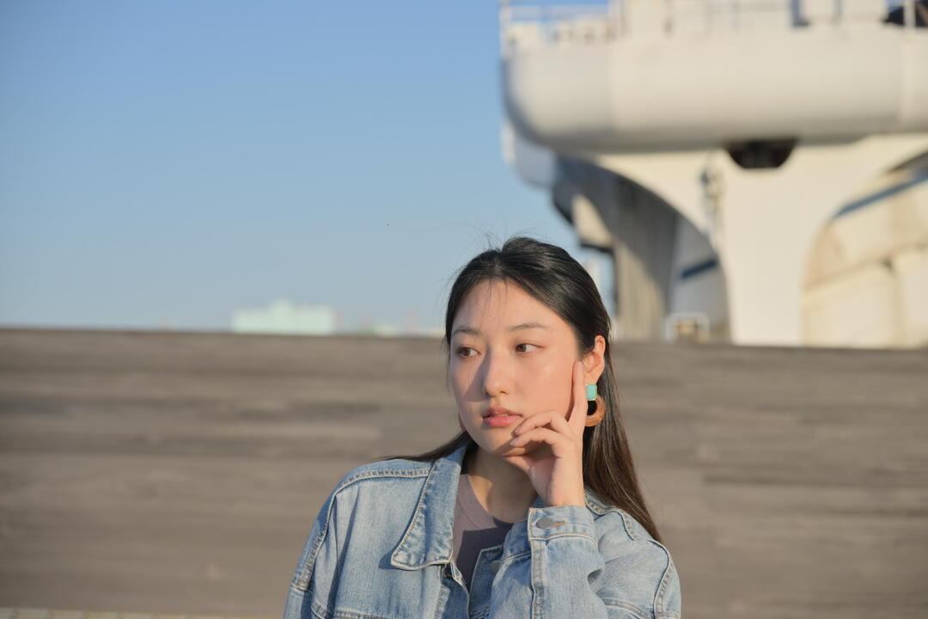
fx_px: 1675
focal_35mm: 65
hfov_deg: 31.0
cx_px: 464
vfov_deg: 20.9
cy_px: 310
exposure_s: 1/1600
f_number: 4
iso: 100
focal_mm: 65
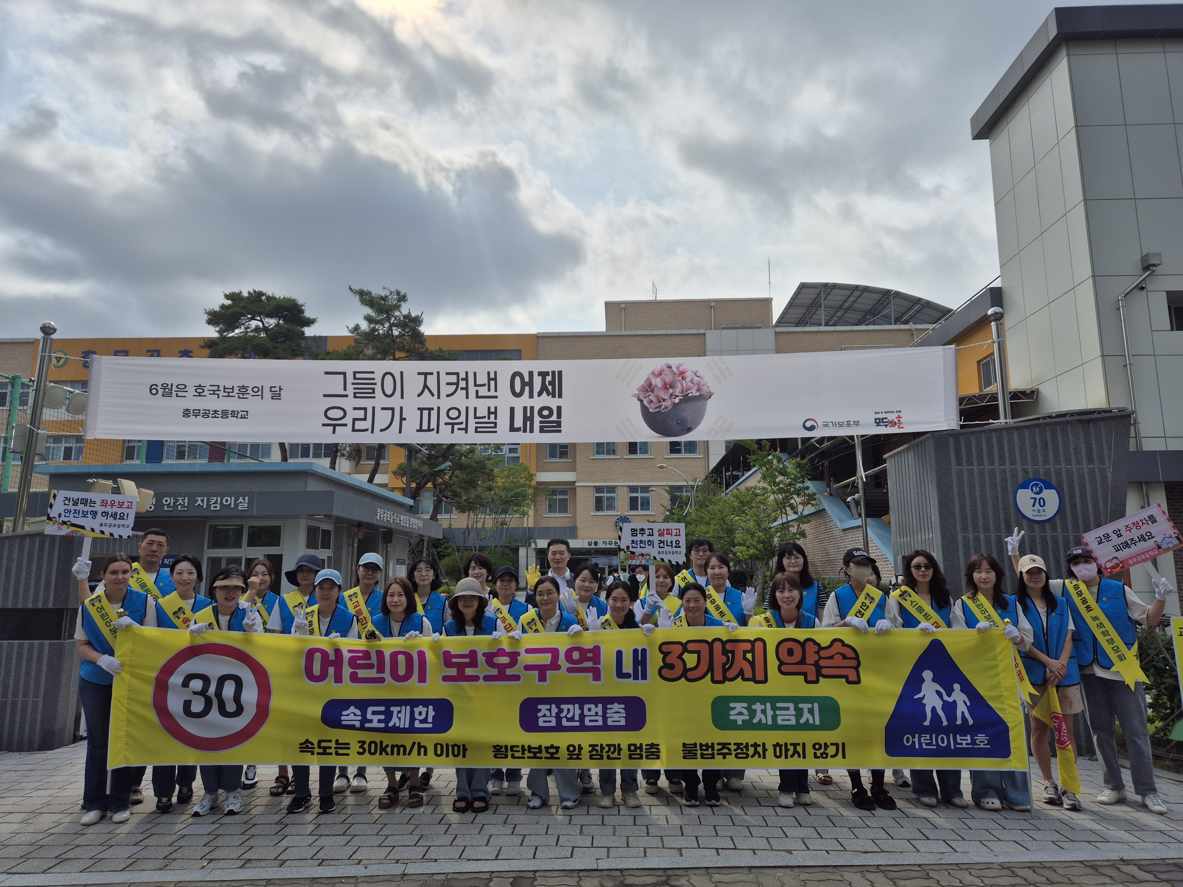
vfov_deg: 58.9
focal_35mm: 23
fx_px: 786
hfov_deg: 73.9
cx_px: 592
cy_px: 444
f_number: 1.8
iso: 25
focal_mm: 5.4
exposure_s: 1/6128
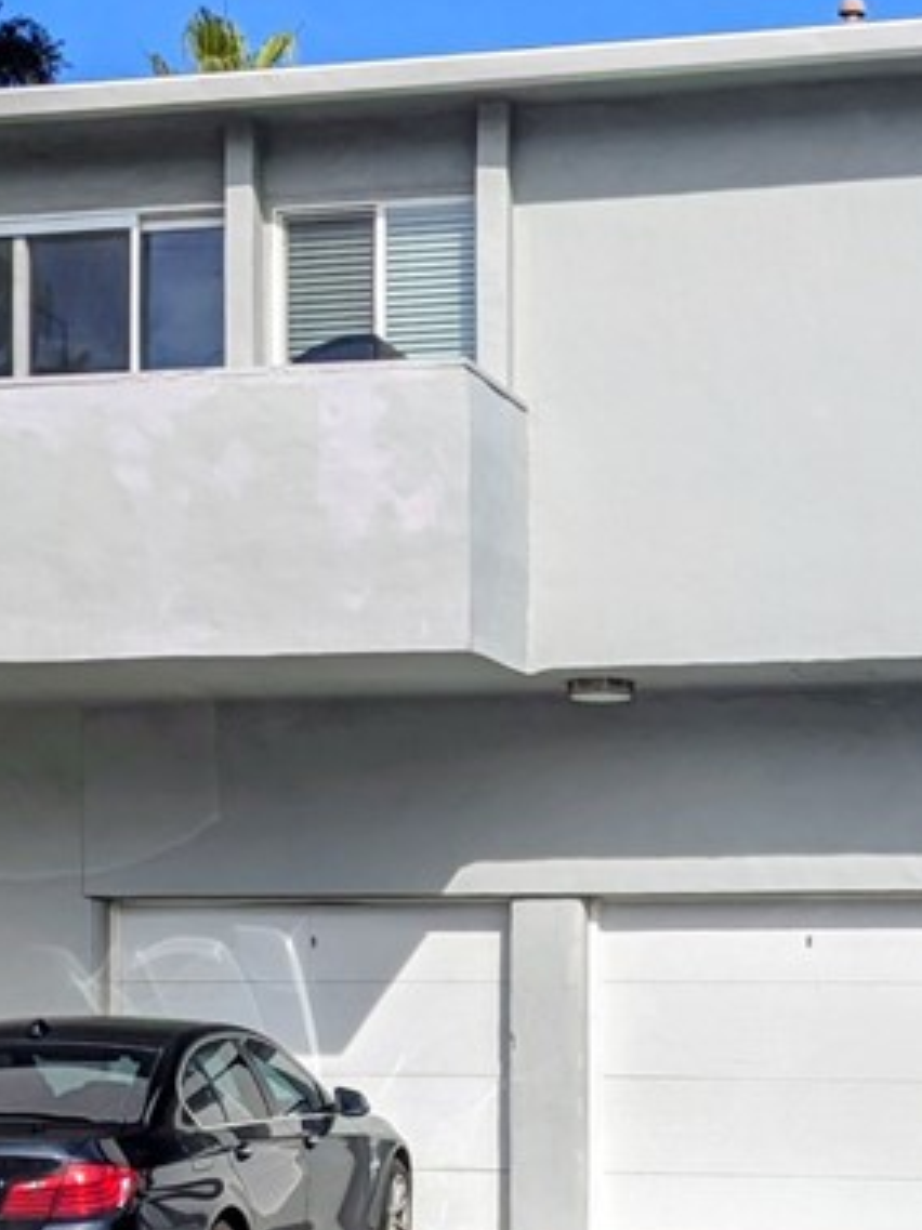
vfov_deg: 26.1
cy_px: 1017
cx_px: 656
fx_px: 2594
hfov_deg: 20.0
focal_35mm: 73
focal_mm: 4.38
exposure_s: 1/3906
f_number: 1.73
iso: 68
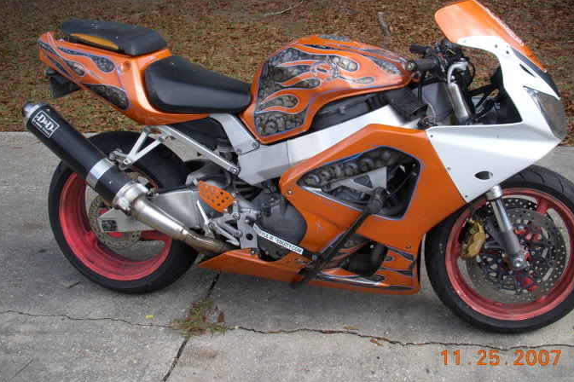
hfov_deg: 41.9
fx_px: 749
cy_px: 155
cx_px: 322
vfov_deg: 28.6
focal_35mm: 47
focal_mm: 6.3
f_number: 3.3
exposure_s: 1/400
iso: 100
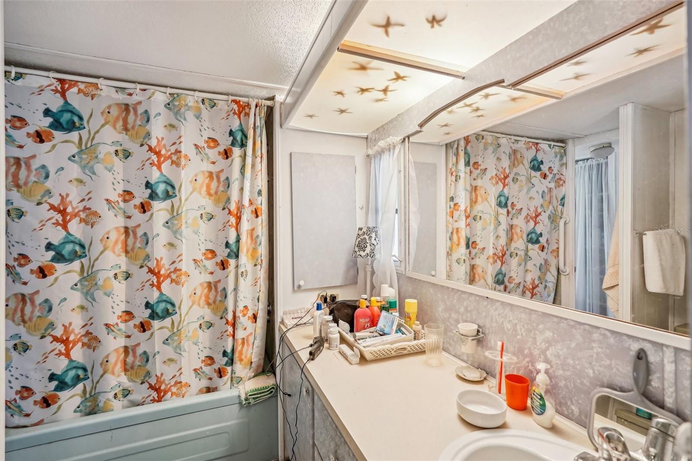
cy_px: 230
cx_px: 346
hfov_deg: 96.7
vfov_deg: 73.7
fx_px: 307
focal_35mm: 16
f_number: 4
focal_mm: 16
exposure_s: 1/30
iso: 400
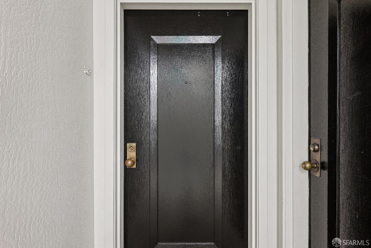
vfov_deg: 61.9
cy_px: 124
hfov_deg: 84.0
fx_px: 206
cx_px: 186
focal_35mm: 20
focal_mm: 20
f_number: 8
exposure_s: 15
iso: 180
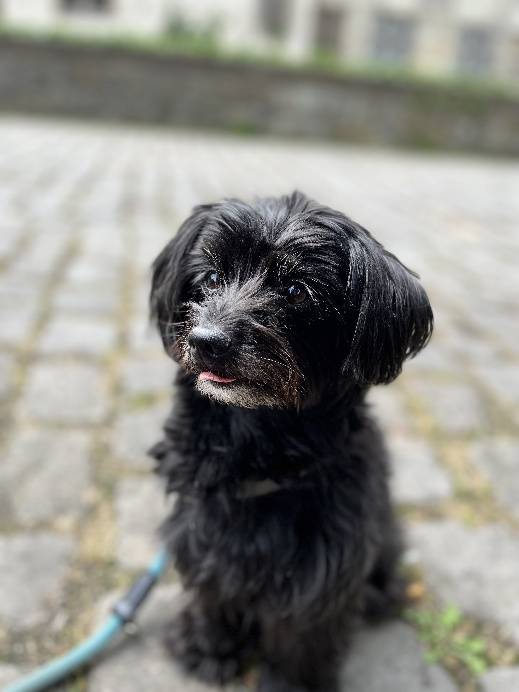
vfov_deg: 67.3
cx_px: 260
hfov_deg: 53.1
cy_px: 346
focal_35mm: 26
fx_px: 520
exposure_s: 1/563
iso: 50
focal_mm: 5.1
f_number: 1.6
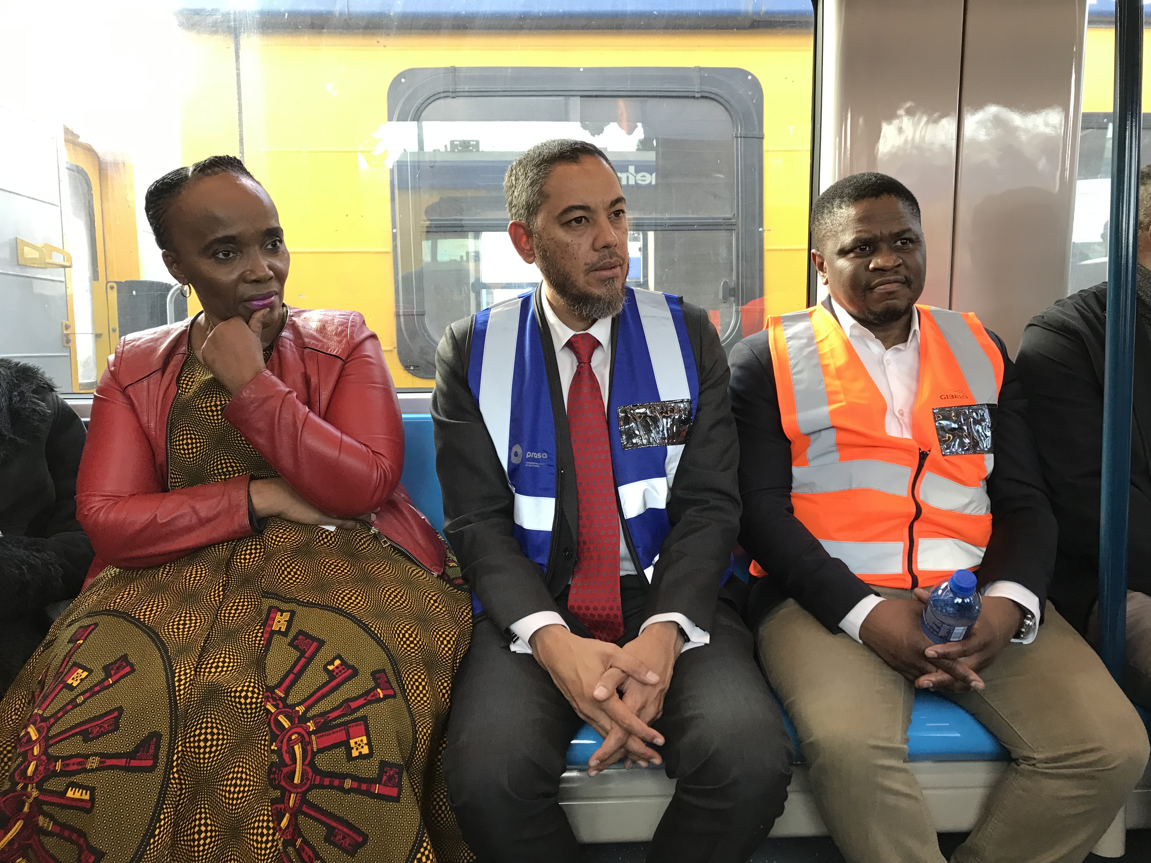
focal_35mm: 28
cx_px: 576
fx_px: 931
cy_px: 432
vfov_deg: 49.7
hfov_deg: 63.4
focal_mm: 3.99
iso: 25
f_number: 1.8
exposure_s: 1/33
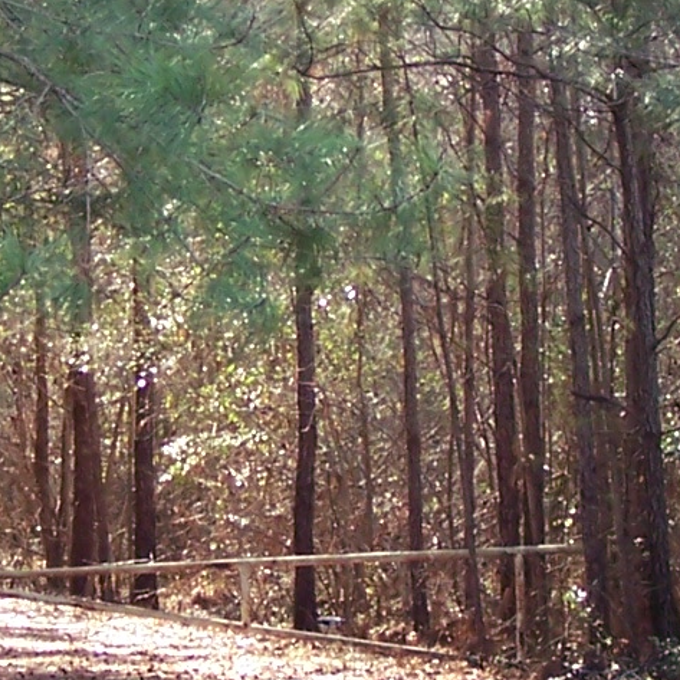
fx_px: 4089
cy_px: 438
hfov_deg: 9.5
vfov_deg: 9.5
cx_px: 319
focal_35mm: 184
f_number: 2.8
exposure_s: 1/60
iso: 64
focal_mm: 6.3
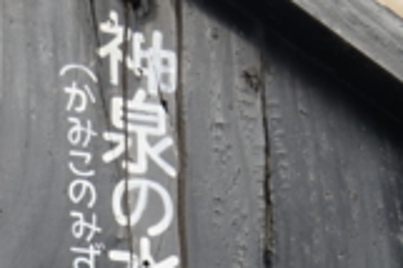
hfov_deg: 5.5
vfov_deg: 3.7
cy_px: 482
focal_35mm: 372
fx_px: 4160
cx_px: 160
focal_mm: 50
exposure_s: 1/160
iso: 125
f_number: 5.6
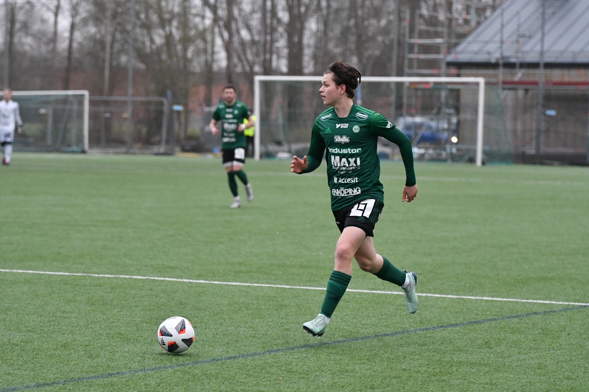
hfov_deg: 12.2
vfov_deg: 8.2
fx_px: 2748
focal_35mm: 168
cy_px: 196
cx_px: 294
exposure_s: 1/1600
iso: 4000
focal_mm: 112
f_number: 2.8
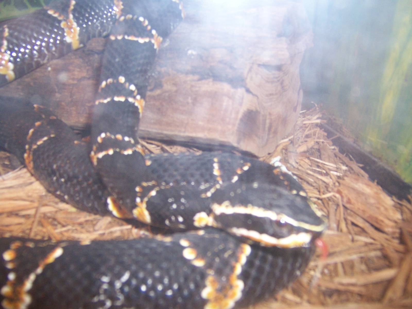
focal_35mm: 33
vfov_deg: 42.9
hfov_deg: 55.4
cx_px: 206
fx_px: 393
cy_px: 154
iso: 140
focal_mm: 5.5
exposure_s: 1/60
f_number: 2.8
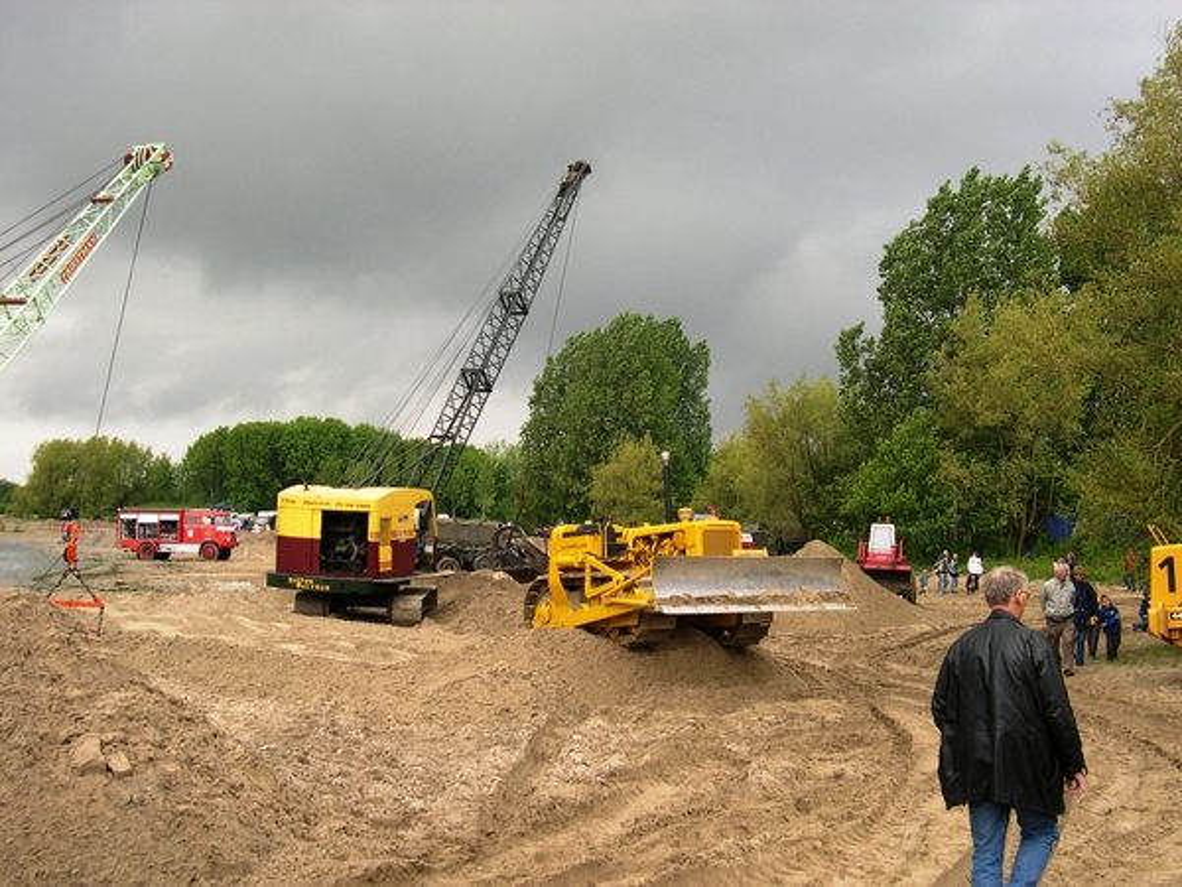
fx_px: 1605
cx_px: 591
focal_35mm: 47
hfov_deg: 40.4
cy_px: 444
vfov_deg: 30.9
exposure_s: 1/207
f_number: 3.1
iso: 100
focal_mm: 10.1
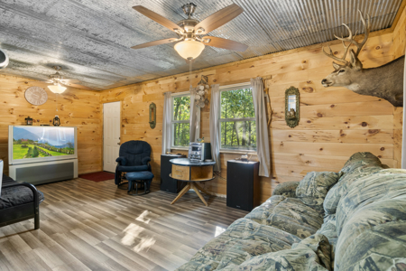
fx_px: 203
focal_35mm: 18
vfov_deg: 67.4
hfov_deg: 90.0
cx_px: 203
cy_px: 136
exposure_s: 2
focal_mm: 12
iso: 250
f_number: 9
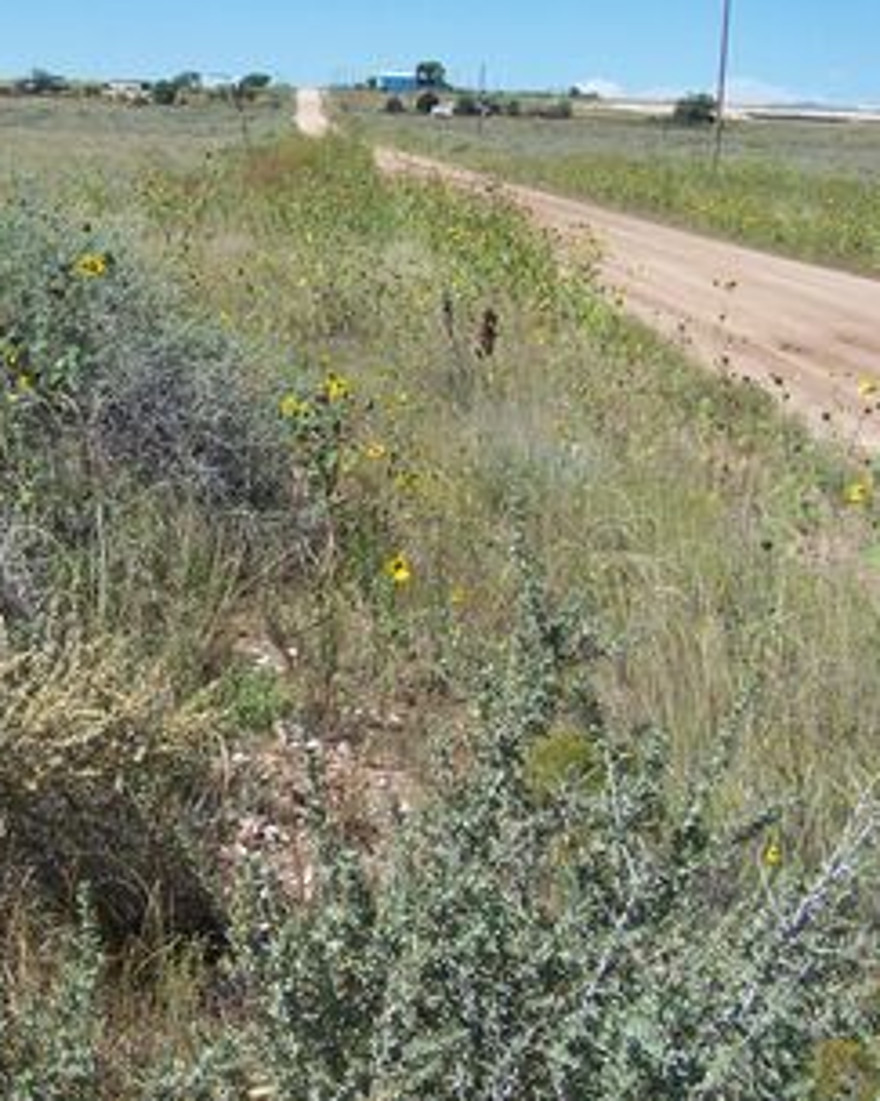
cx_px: 25
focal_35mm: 61
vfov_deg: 30.9
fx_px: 1987
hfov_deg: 24.0
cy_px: 444
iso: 80
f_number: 4
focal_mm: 6.3
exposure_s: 1/750
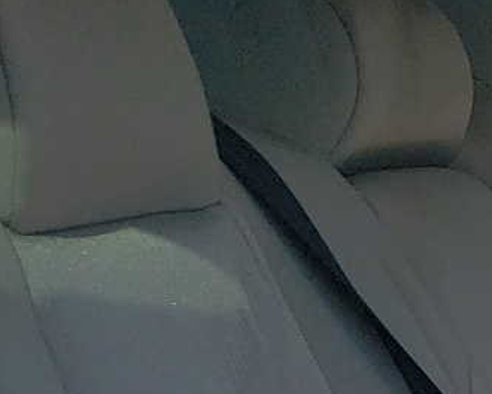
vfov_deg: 11.3
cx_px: 1070
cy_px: 807
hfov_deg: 13.0
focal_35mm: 123
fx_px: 1791
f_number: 1.5
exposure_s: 1/2000
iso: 50
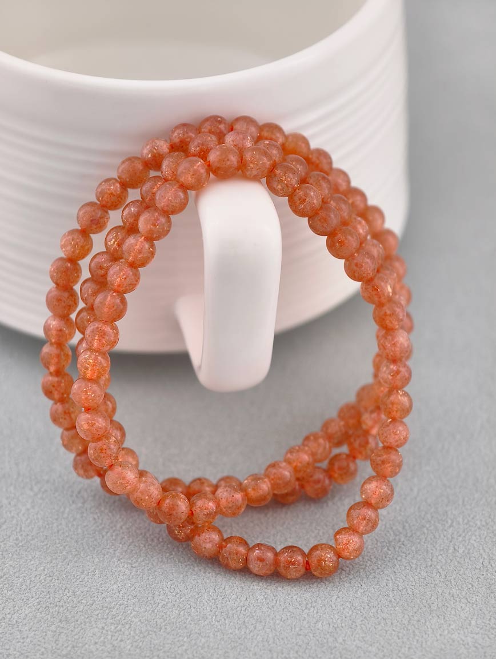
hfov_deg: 17.4
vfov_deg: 23.0
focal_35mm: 85
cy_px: 330
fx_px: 1620
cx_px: 248
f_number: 2.67
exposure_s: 1/160
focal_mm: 22.48
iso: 125
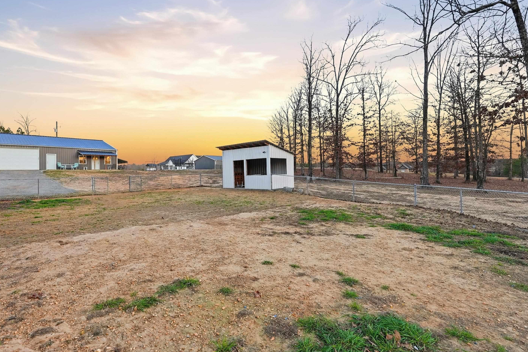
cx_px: 251
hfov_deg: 93.2
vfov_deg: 70.5
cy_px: 173
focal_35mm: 17
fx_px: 249
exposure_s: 1/160
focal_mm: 16
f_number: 9
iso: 640
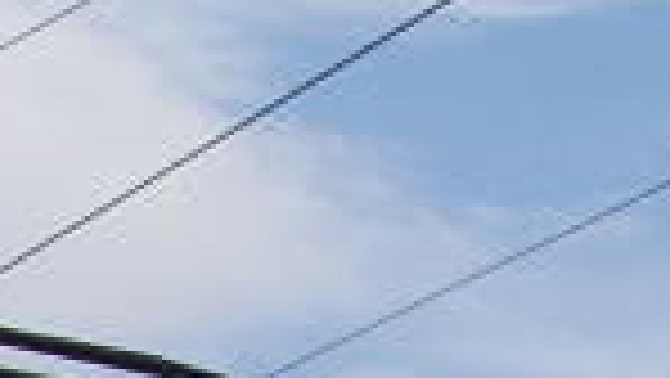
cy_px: 1460
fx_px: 10533
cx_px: -198
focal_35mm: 593
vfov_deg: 2.0
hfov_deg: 3.6
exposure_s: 1/1000
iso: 200
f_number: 9
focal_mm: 55
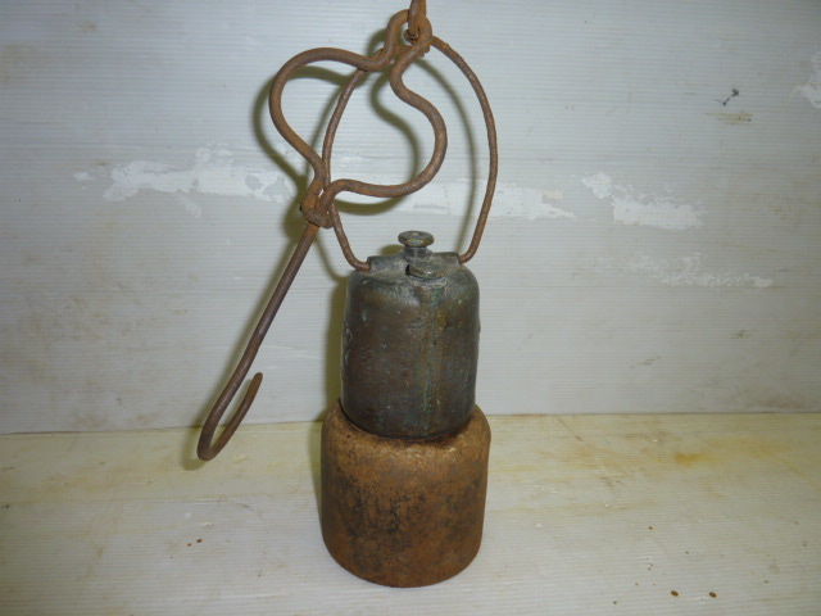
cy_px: 308
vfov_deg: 54.9
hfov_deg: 69.4
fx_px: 593
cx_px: 410
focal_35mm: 25
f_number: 3.3
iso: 100
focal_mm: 4.1
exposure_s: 1/125
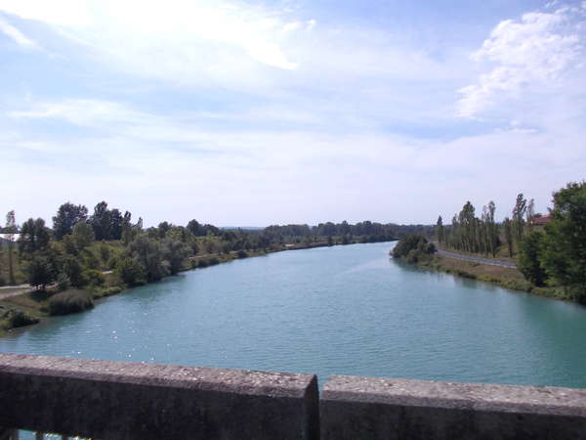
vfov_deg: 49.7
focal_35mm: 28
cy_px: 220
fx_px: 474
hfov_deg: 63.4
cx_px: 293
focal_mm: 4
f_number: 5.4
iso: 80
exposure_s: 1/800
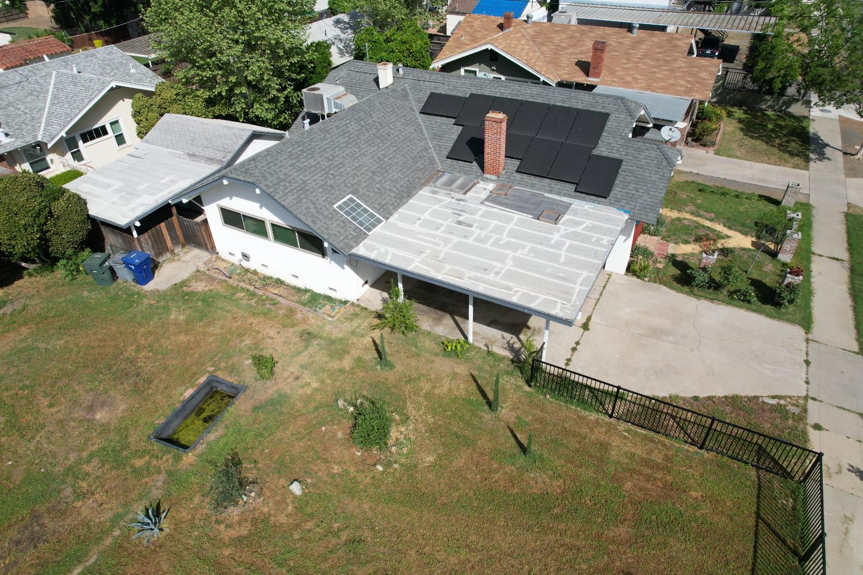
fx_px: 527
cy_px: 288
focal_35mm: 22
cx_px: 432
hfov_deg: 78.6
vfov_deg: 57.2
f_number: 2.8
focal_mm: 8.38
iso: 130
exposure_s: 1/2500
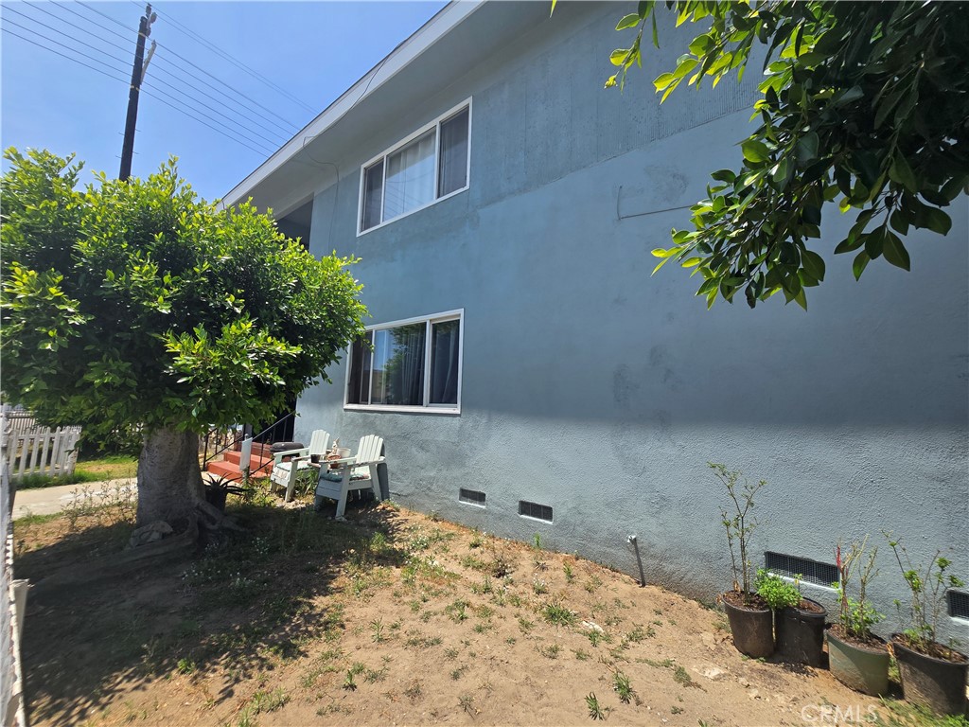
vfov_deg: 89.9
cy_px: 364
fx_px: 364
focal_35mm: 13
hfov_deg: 106.2
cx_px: 484
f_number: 2.2
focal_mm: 2.2
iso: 50
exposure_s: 1/1799
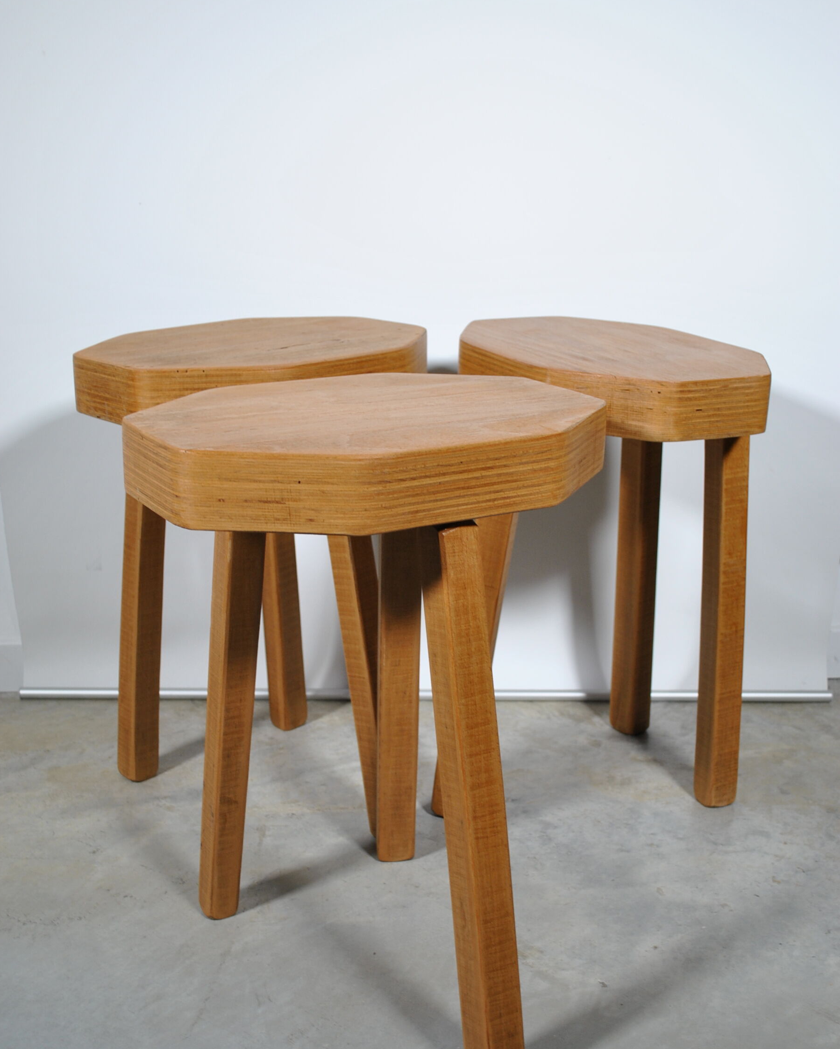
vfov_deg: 45.6
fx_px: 1243
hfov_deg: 37.3
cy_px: 610
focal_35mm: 40
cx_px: 413
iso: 200
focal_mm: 22
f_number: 5
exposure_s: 1/30
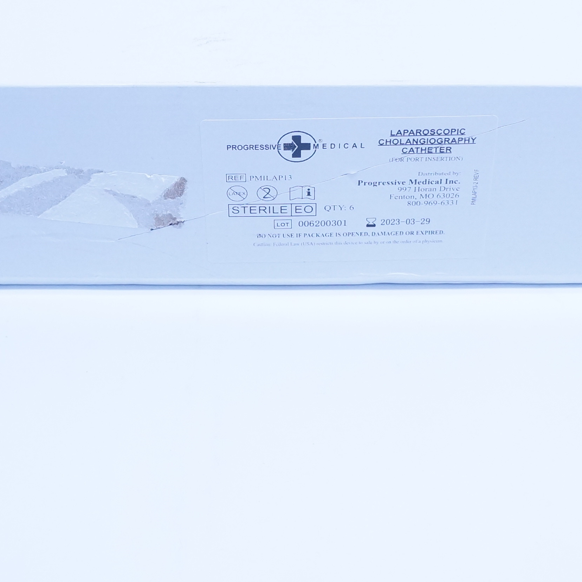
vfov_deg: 24.8
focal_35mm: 68
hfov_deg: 25.3
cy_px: 80
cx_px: 323
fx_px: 1293
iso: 800
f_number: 4.5
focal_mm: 18
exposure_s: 1/200
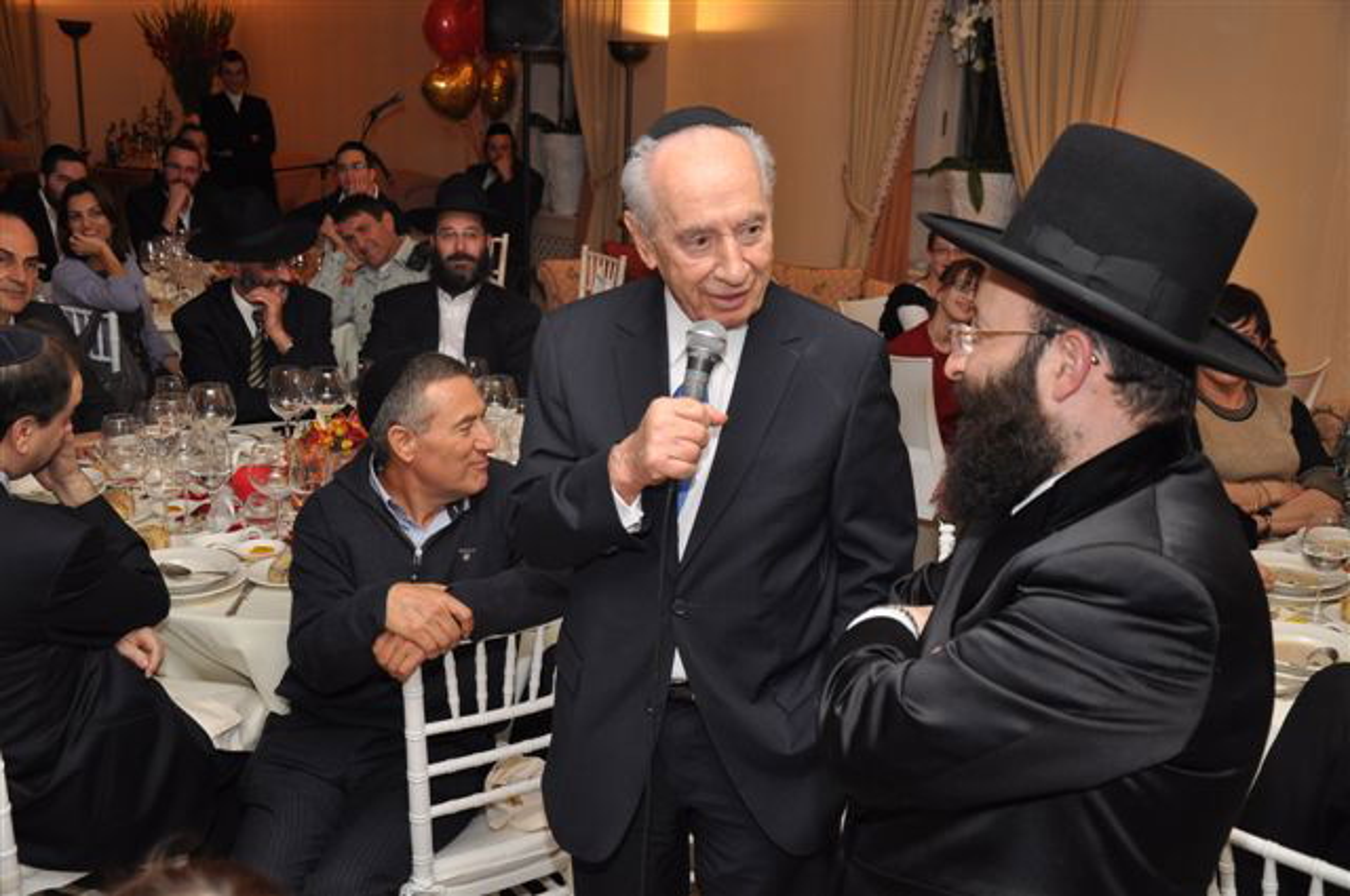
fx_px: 1573
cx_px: 675
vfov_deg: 31.8
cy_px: 448
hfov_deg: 46.5
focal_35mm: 42
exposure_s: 1/60
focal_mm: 28
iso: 400
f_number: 4
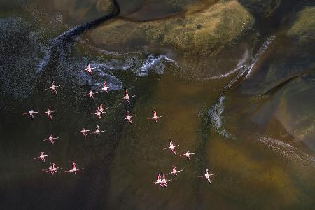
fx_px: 1146
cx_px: 158
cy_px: 105
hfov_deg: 15.6
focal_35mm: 131
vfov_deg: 10.5
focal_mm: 131
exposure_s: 1/3200
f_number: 8
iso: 1250
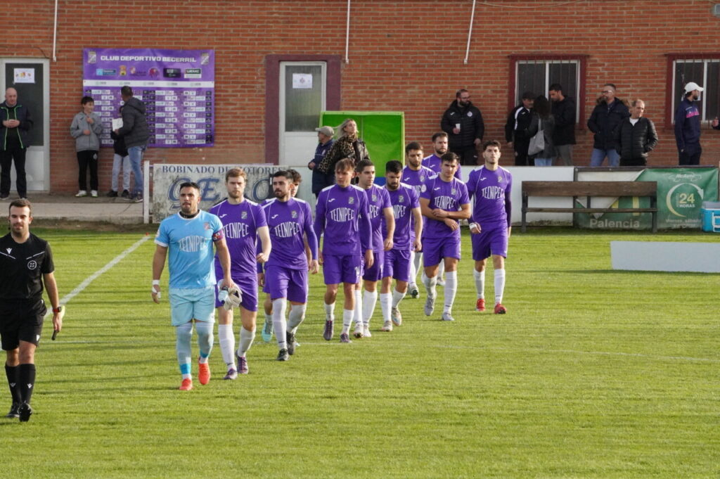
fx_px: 5605
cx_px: 360
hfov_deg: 7.3
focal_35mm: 280
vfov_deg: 4.9
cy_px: 240
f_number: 13
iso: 6400
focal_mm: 187
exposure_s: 1/2000
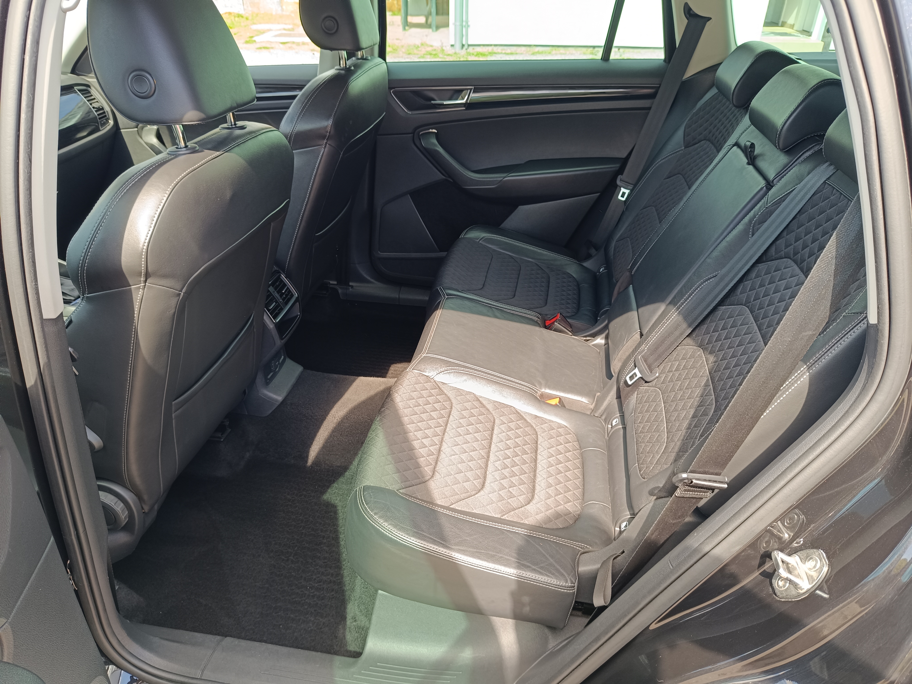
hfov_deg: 71.6
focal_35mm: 24
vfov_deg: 56.8
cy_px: 342
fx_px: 632
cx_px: 456
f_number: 1.88
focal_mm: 5.59
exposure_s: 1/101
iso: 82
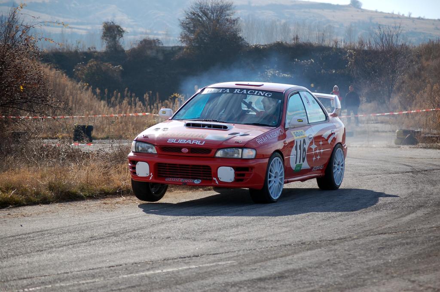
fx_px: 1923
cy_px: 146
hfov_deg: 13.1
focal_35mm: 158
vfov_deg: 8.7
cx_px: 220
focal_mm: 105
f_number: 4.8
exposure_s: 1/1250
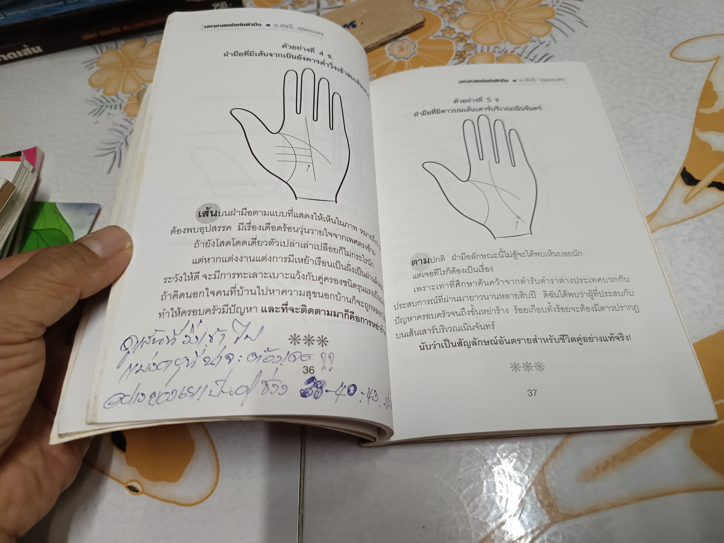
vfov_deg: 56.8
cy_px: 272
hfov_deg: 71.6
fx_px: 502
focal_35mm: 24
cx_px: 362
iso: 1090
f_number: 1.7
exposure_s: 1/50
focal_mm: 5.31
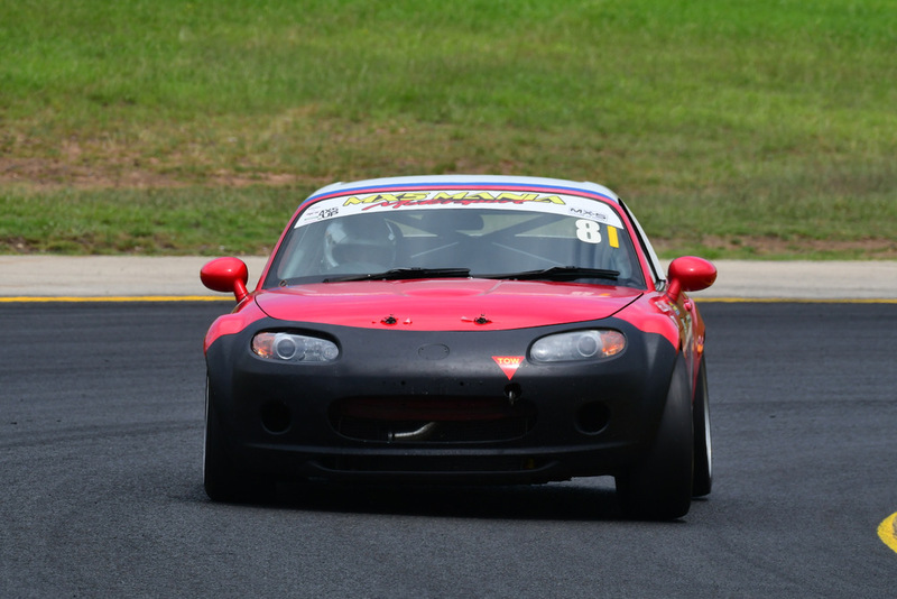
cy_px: 300
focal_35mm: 600
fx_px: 14955
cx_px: 448
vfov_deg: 2.3
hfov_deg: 3.4
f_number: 11
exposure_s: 1/640
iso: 400
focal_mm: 400
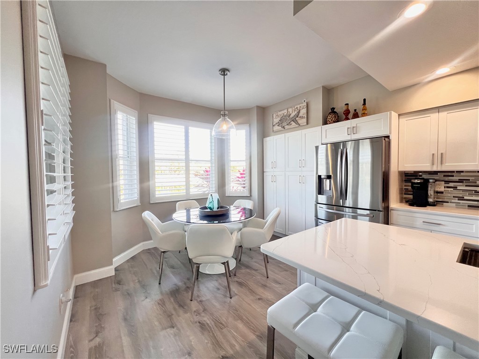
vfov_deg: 89.9
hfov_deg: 106.2
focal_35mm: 13
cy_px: 180
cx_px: 240
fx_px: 180
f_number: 1.8
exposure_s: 1/120
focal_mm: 1.57
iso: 250
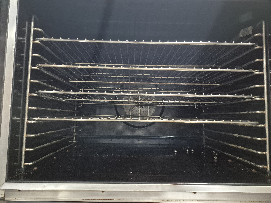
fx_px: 180
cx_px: 136
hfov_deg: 73.9
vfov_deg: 58.9
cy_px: 102
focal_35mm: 23
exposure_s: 1/60
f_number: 1.8
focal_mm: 5.4
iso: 1600
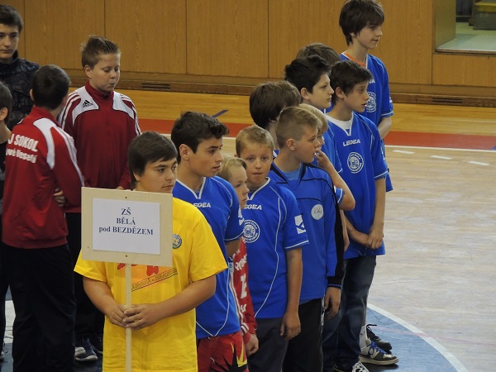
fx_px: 4657
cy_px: 186
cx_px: 248
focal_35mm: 325
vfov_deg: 4.6
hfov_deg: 6.1
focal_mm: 57.9
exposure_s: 1/60
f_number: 4.8
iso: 800
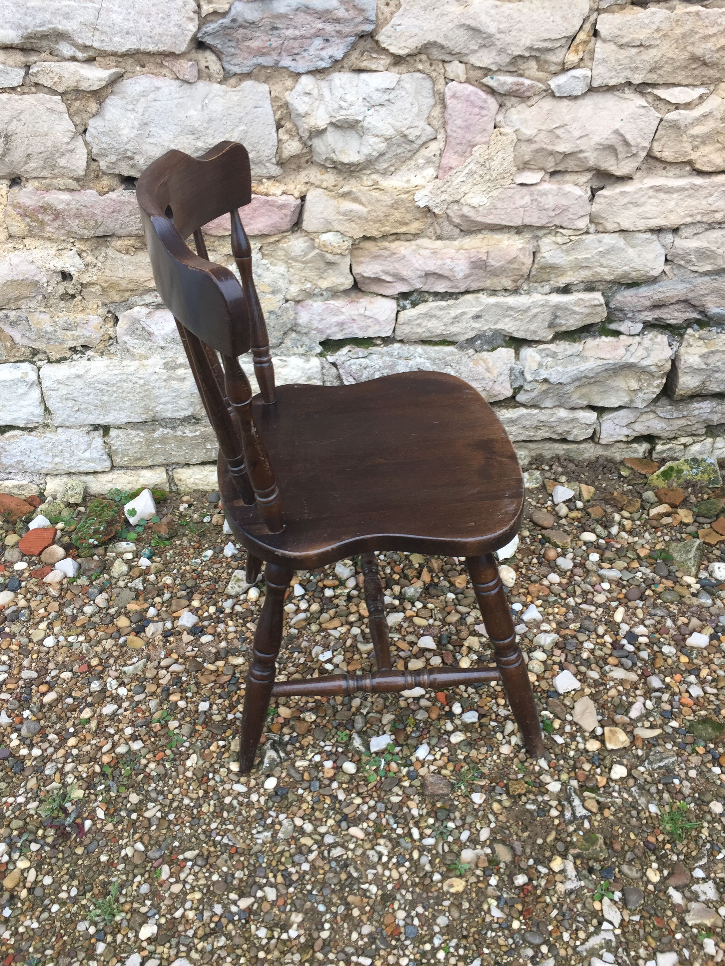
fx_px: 810
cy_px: 483
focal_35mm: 29
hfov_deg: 48.2
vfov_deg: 61.7
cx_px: 362
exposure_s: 1/100
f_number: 2.2
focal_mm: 4.15
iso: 32
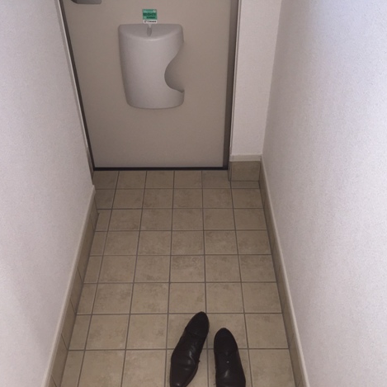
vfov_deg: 47.2
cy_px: 197
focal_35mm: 35
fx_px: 443
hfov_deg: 47.2
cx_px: 192
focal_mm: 4.15
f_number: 2.2
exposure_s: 1/30
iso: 100
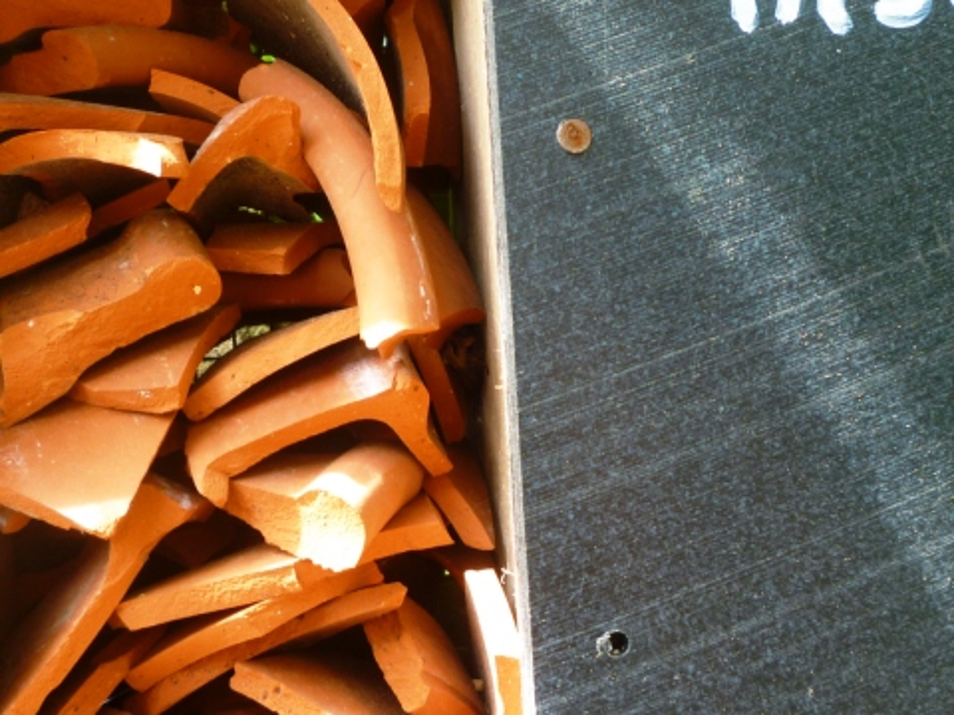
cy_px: 358
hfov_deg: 40.4
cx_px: 477
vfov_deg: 30.9
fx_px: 1295
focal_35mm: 47
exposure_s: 1/60
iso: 80
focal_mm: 5.3
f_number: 3.3
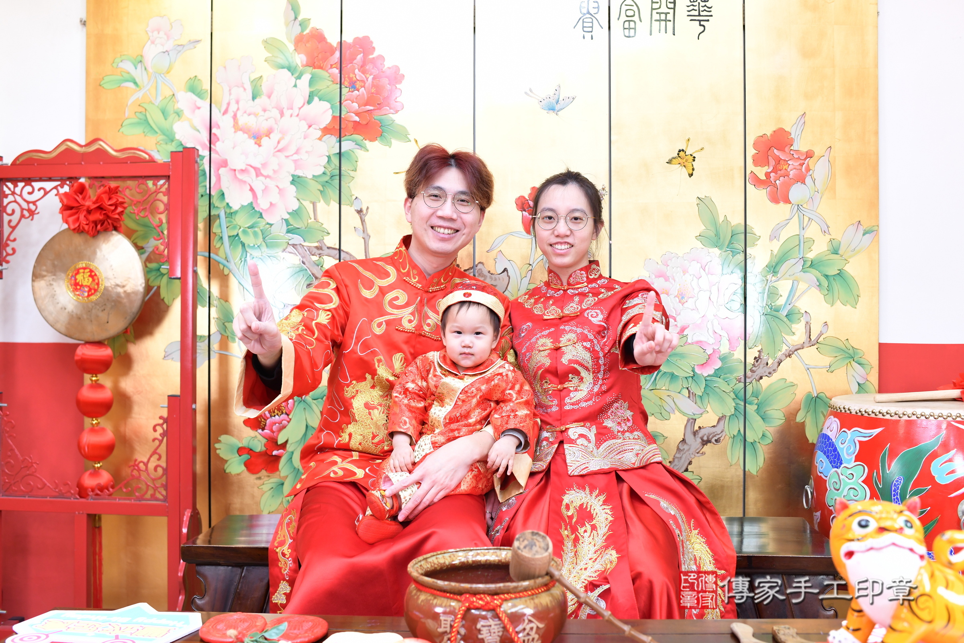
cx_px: 482
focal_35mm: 35
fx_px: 937
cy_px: 322
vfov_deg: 37.9
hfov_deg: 54.4
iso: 1000
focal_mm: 35
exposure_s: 1/200
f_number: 4.5
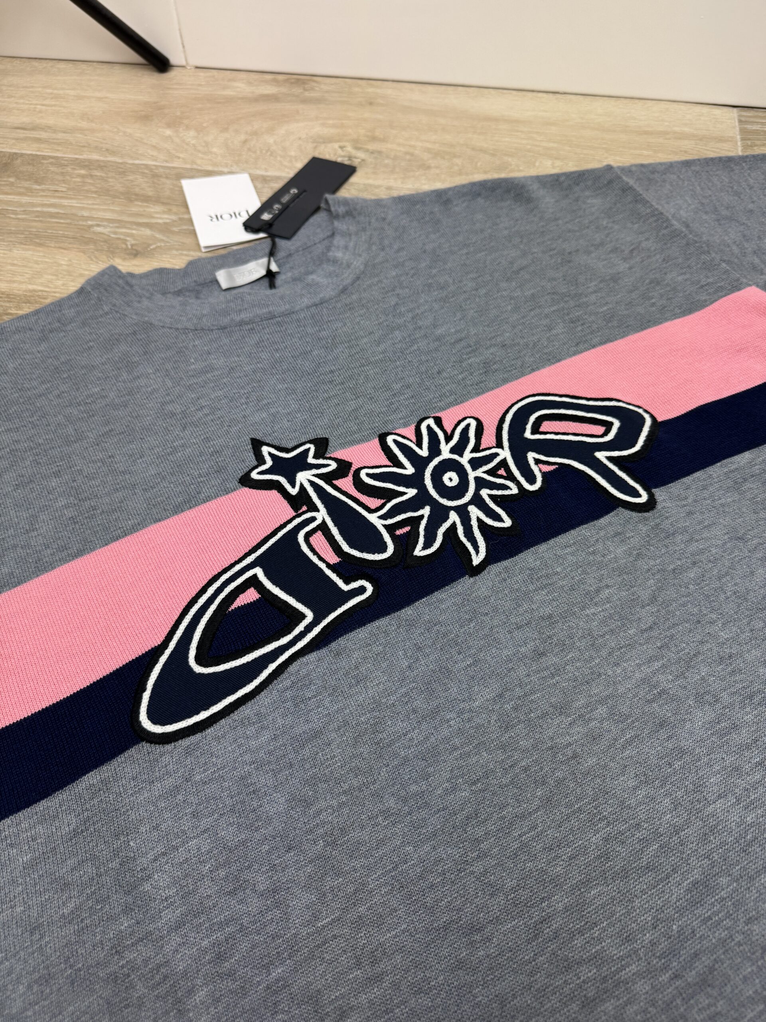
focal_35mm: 24
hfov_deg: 56.8
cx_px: 383
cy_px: 511
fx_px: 708
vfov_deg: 71.6
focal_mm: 6.76
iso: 125
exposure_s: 1/100
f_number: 1.78
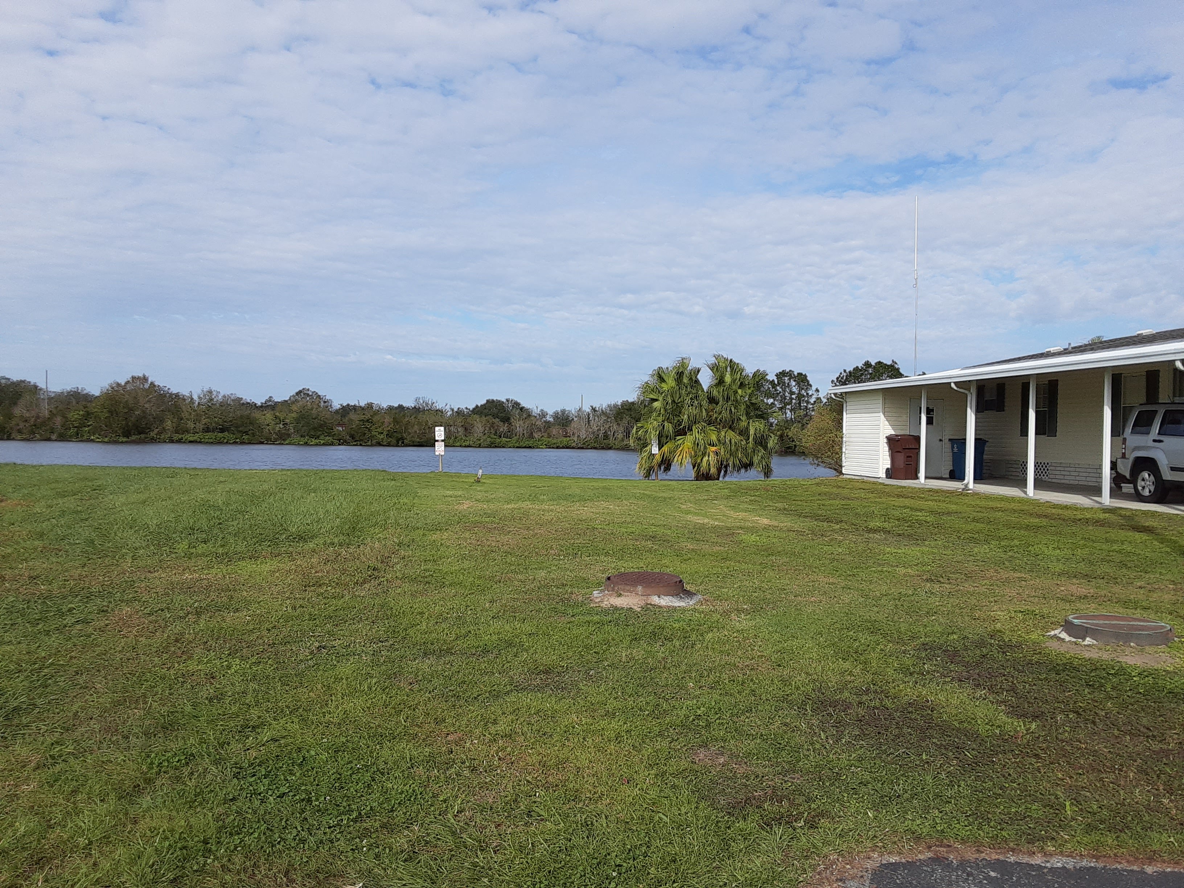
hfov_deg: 65.3
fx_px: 924
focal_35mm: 27
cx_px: 592
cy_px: 444
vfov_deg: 51.4
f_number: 1.9
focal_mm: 2.91
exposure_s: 1/2165
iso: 40
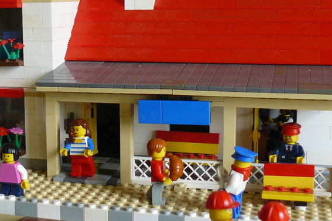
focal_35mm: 66
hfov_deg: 30.3
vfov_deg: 20.5
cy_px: 65
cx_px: 109
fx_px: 609
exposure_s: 1/80
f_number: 2.8
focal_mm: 6
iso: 100
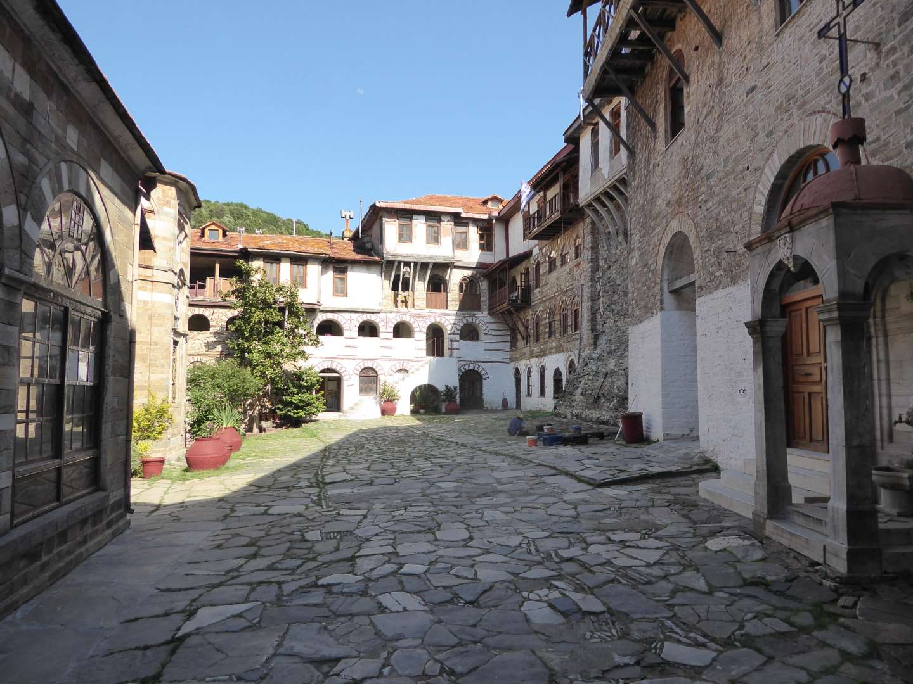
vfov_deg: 54.9
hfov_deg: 69.4
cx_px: 456
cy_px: 342
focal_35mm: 25
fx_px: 659
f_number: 3.3
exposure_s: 1/500
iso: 160
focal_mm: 4.3
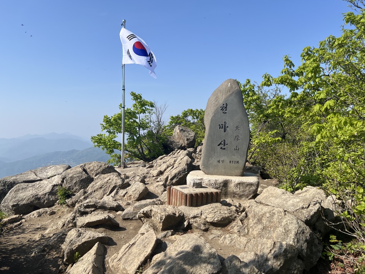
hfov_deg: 65.3
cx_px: 182
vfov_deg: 51.4
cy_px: 133
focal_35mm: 27
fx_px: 285
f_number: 1.5
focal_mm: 5.7
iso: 50
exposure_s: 1/4831
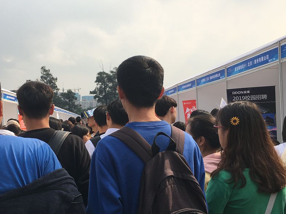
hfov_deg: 42.5
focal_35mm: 44
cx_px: 102
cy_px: 117
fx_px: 363
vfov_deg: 32.8
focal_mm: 4.15
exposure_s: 1/1304
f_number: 2.2
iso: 25
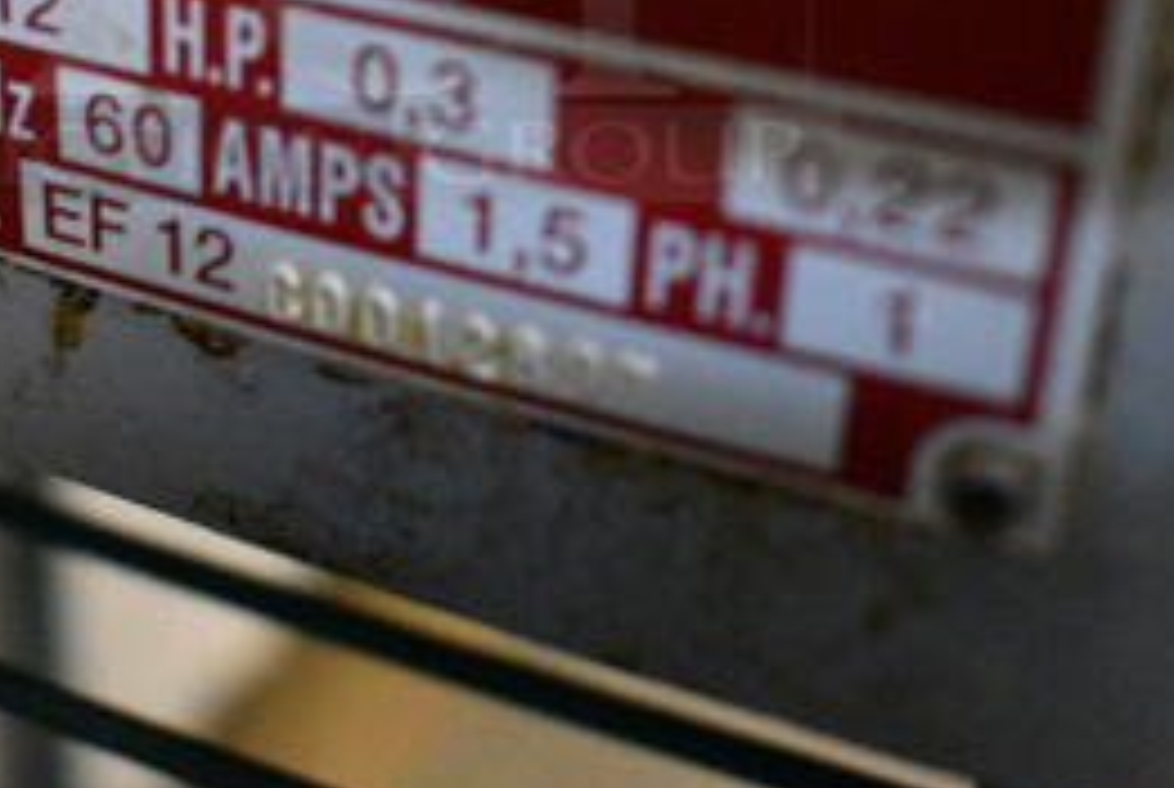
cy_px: -36
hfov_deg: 31.4
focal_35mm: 63
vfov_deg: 20.8
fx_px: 2058
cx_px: 342
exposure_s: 1/125
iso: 6400
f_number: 3.5
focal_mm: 18
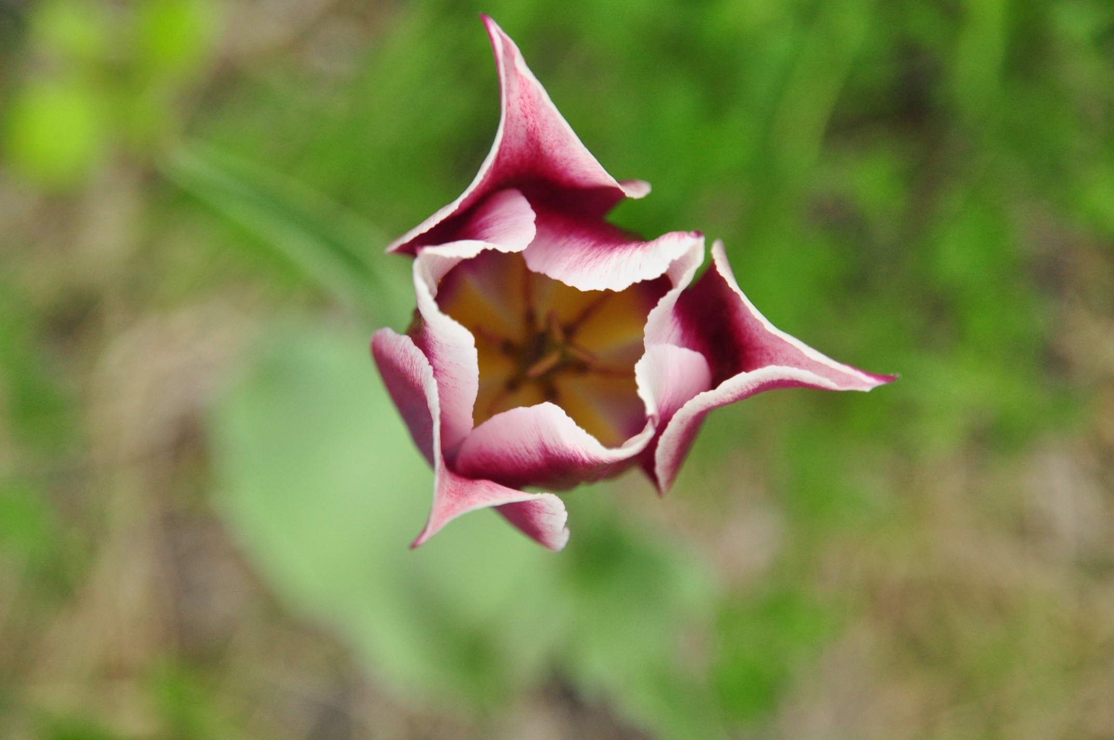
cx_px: 557
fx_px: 3941
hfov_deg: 16.1
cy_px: 370
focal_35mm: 128
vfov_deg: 10.7
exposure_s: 1/90
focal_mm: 85
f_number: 5.6
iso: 800
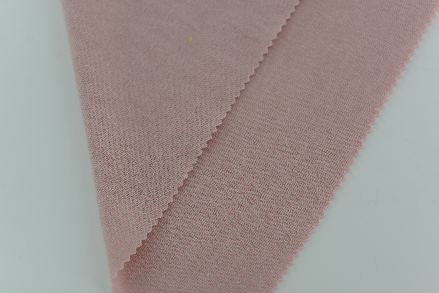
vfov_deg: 27.0
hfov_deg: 39.6
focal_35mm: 50
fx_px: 610
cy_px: 146
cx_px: 220
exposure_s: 1/250
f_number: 3.5
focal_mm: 50
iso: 100
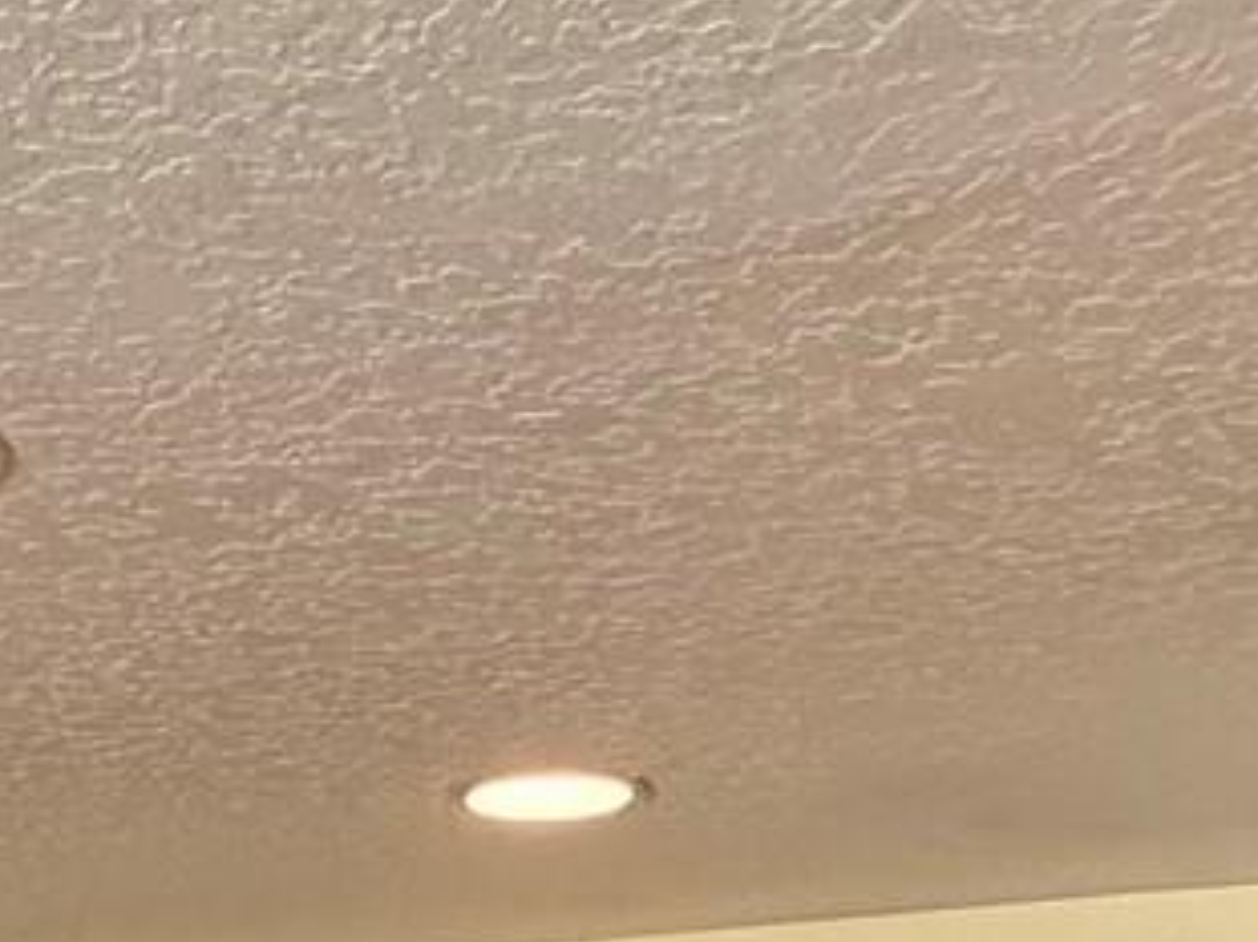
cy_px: 1961
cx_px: -522
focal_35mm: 72
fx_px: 2616
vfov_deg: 15.6
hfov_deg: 23.0
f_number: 2.2
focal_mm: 2.22
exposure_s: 1/120
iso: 200
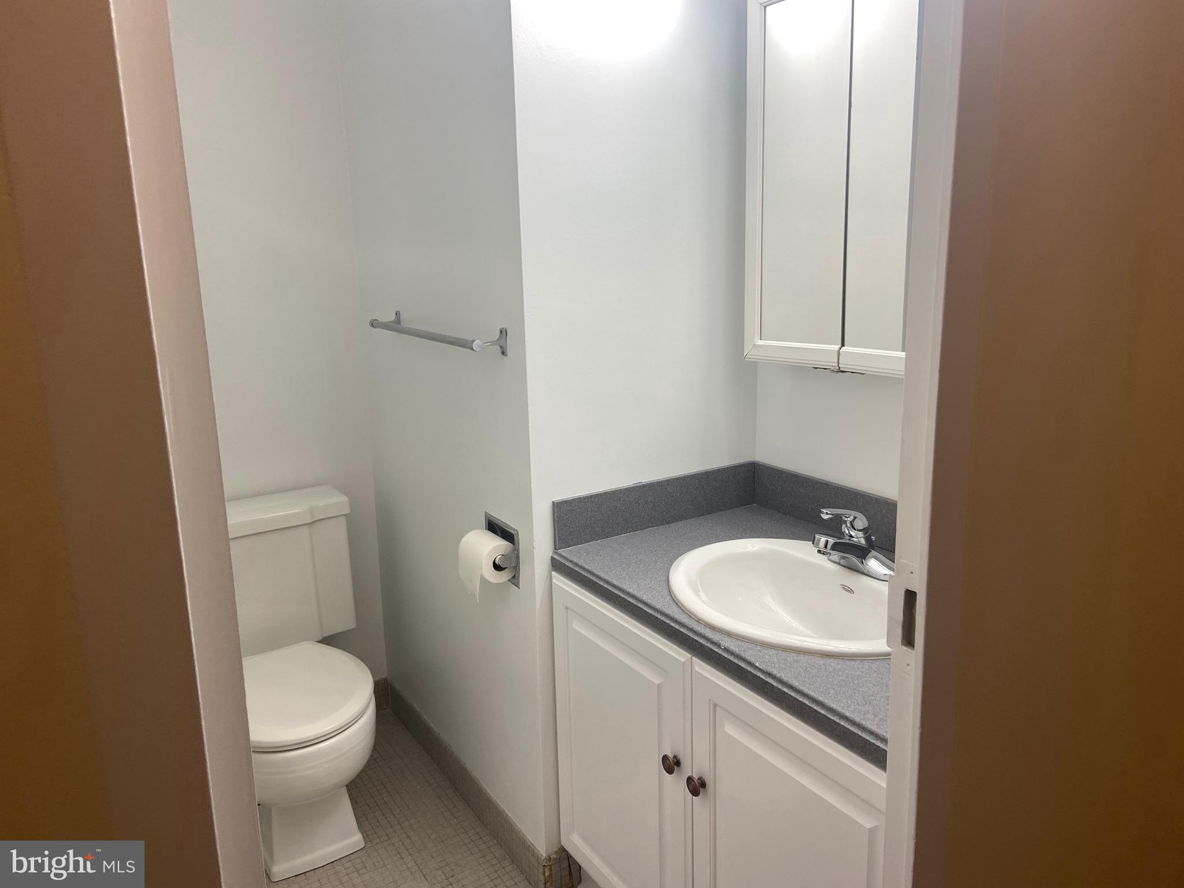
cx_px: 592
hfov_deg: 67.3
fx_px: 889
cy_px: 444
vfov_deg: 53.1
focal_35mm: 26
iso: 50
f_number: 1.8
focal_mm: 4.25
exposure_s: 1/120
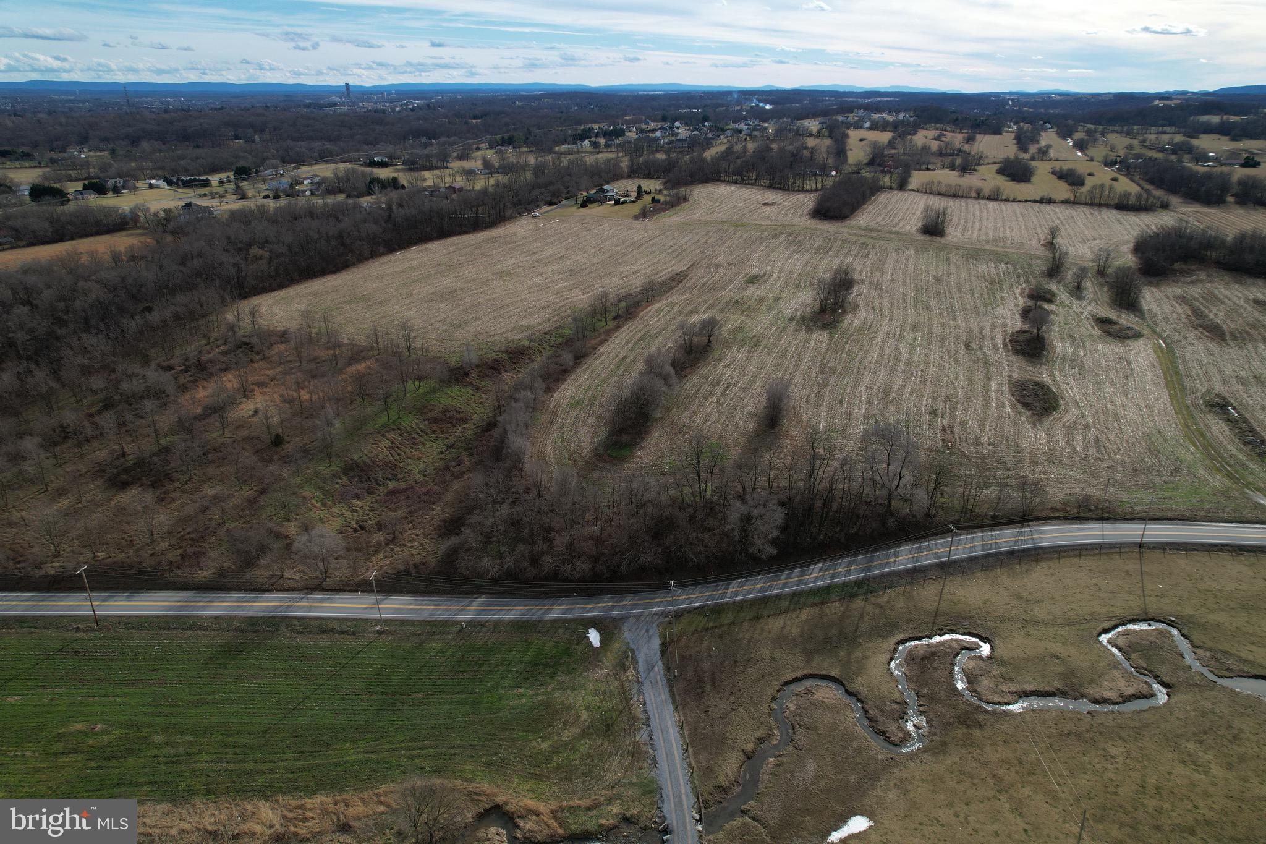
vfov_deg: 57.2
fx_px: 774
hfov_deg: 78.6
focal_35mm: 22
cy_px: 422
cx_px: 633
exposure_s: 1/125
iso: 100
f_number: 2.8
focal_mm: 8.38
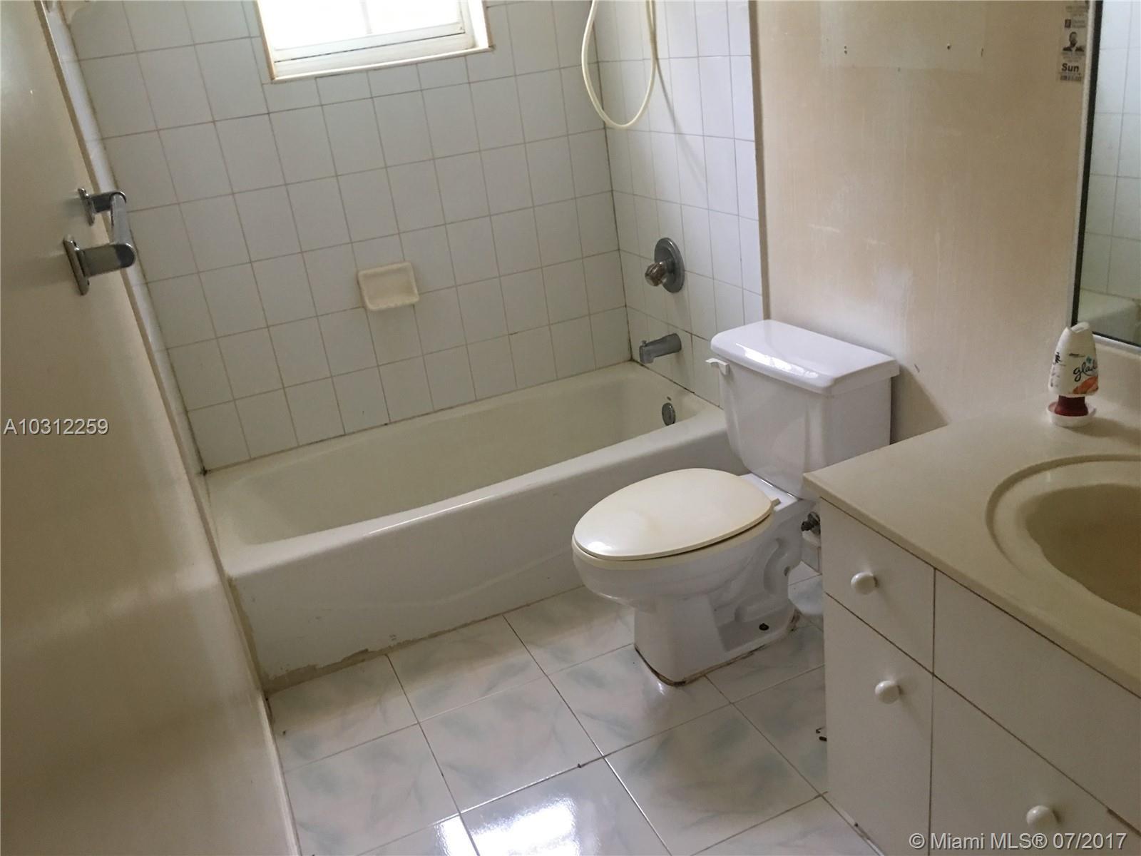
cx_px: 570
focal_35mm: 29
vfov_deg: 48.2
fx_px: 956
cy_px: 428
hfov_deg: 61.7
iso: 80
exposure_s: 1/15
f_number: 2.2
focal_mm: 4.15
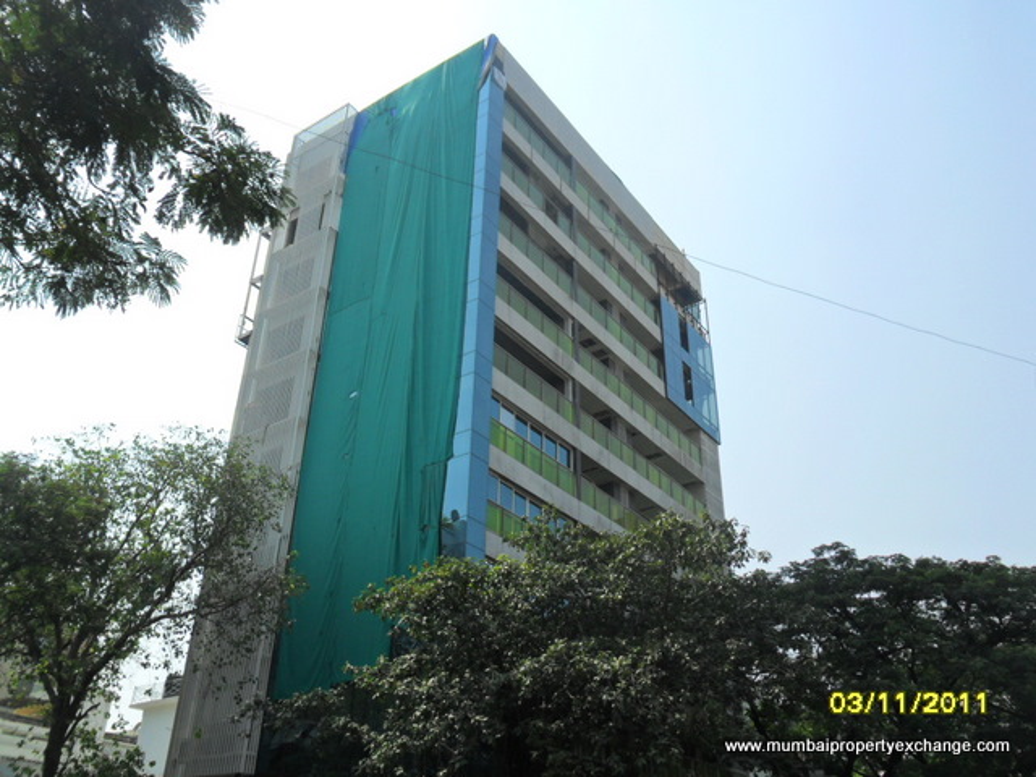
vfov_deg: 44.2
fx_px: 958
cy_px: 388
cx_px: 518
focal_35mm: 32
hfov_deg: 56.8
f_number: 3.7
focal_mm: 5.7
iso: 100
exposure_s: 1/1000
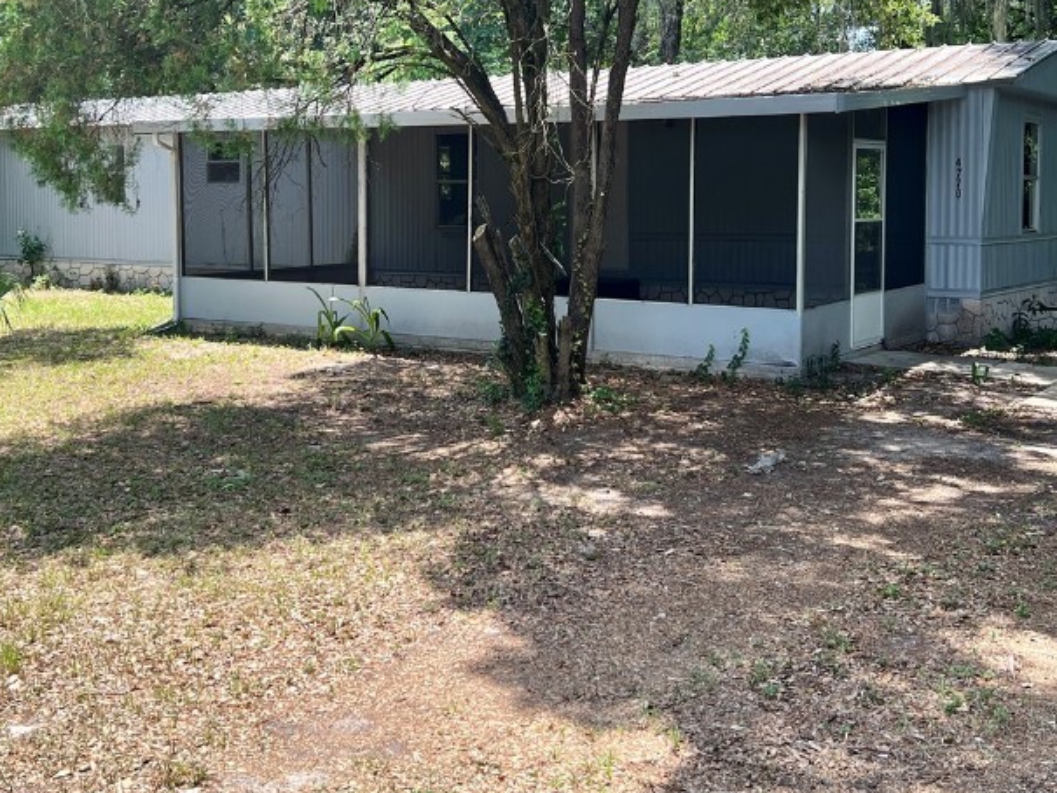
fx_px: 1344
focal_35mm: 44
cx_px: 505
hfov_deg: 42.9
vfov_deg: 32.6
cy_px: 253
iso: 50
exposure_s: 1/1009
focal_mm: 5.7
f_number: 1.5
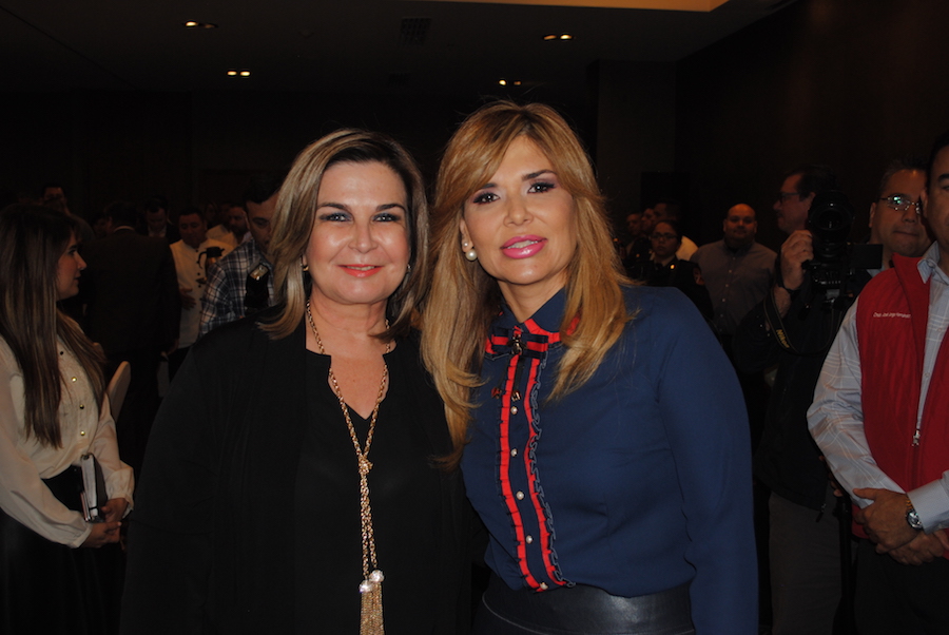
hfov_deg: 49.5
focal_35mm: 39
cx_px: 474
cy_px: 318
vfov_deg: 34.3
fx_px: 1029
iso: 200
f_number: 4.2
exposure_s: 1/60
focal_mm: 26
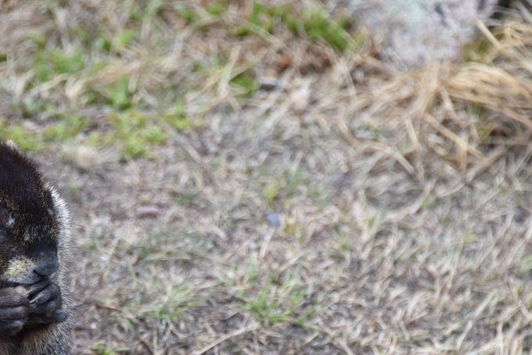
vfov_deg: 2.4
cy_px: 290
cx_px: 176
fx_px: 8321
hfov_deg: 3.7
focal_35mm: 563
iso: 720
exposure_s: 1/640
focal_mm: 300
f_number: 5.6
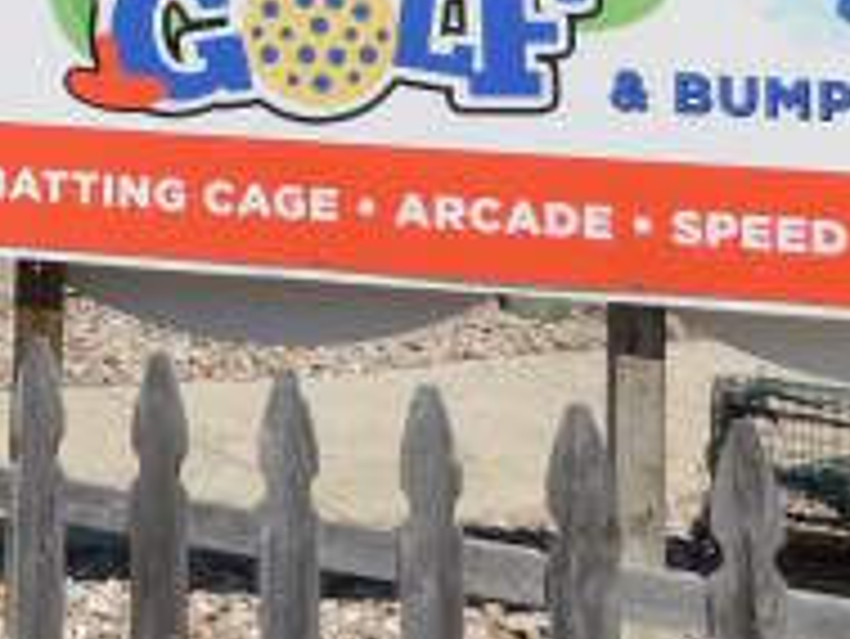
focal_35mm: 79
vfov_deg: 17.3
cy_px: -248
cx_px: -198
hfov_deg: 22.5
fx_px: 1941
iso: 125
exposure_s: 1/640
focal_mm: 4
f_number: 6
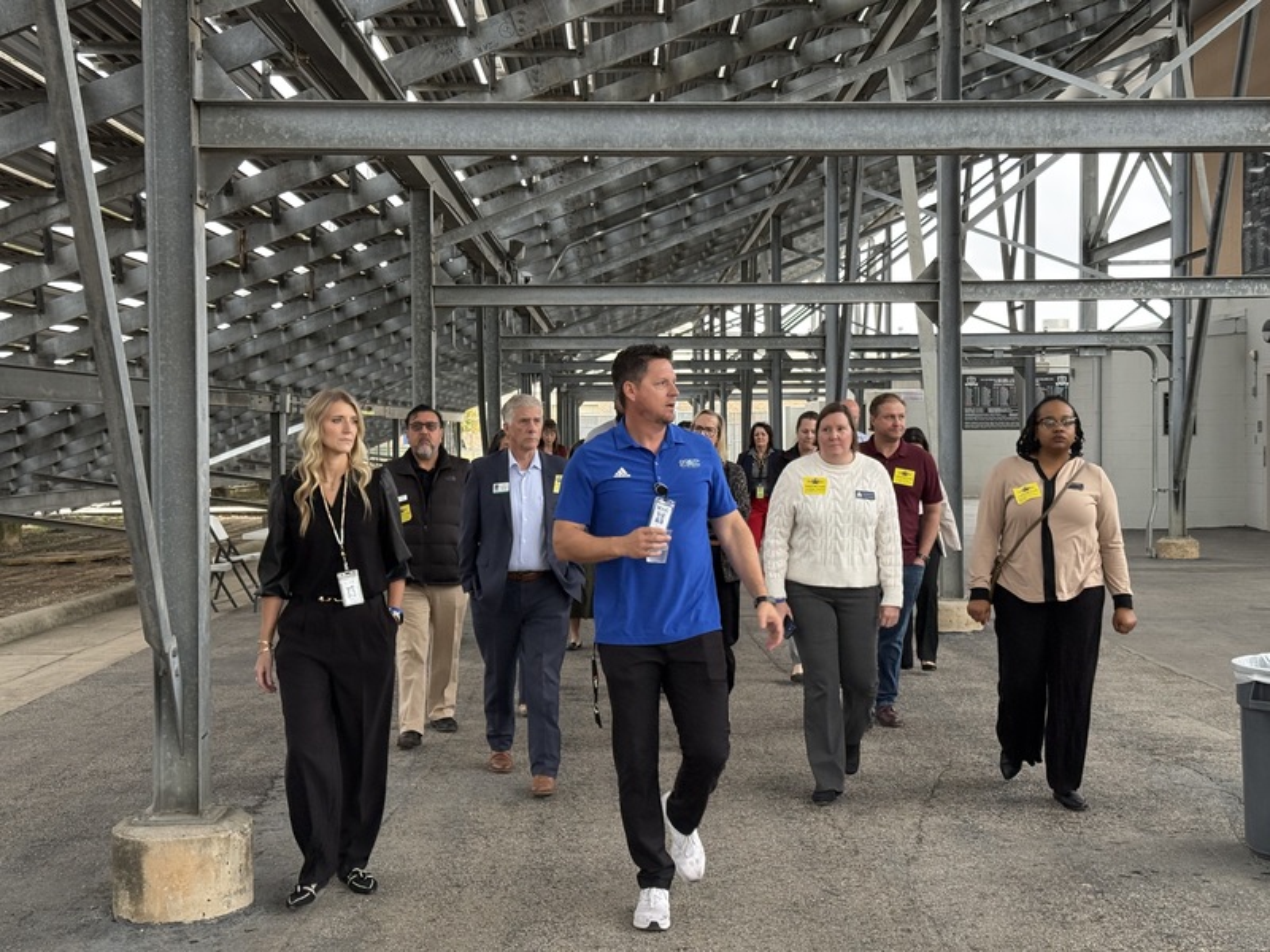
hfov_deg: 39.7
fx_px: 1761
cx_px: 635
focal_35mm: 48
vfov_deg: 30.3
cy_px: 476
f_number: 1.78
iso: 160
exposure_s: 1/147
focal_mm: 6.76
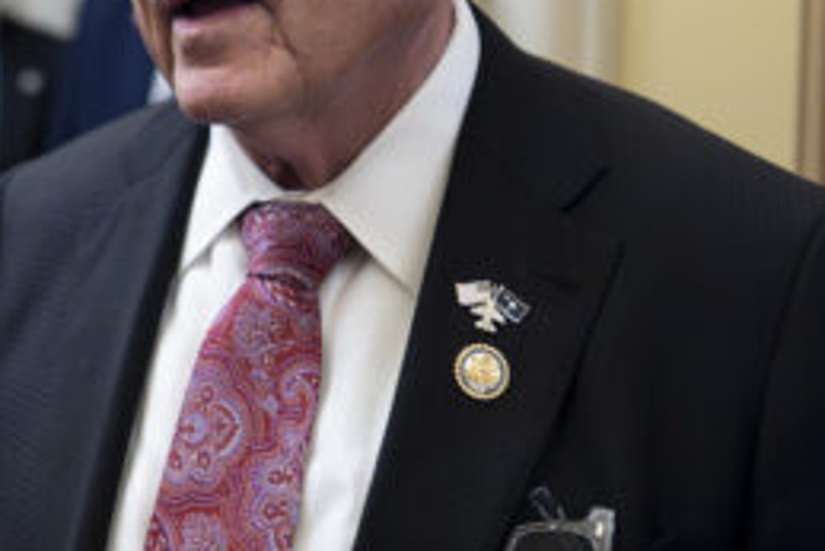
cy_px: 150
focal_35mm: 89
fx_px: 2041
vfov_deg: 15.3
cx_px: -35
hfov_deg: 21.9
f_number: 1.4
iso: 4000
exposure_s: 1/320
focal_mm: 24
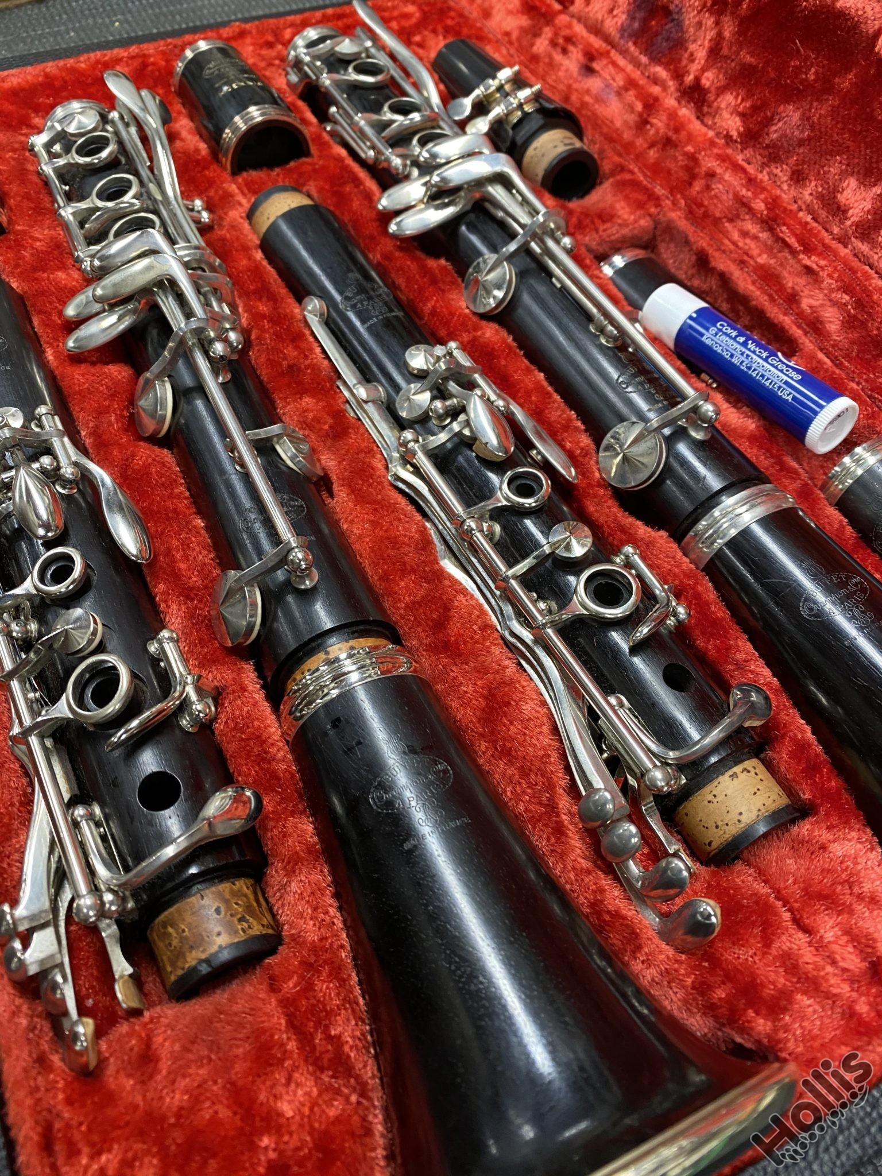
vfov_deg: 67.3
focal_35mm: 26
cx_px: 441
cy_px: 588
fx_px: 883
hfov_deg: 53.1
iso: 160
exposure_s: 1/60
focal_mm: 4.25
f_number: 1.8
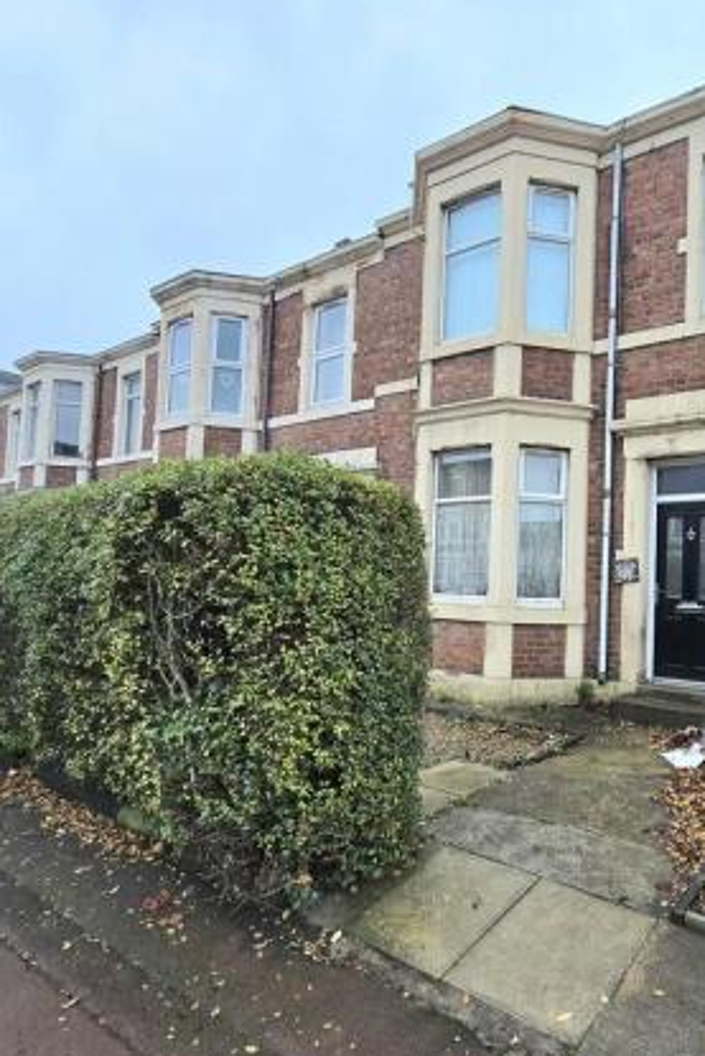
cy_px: 548
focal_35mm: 19
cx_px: 495
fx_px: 558
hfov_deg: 62.2
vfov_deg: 86.8
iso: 64
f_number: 2.2
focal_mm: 2.2
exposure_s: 1/101
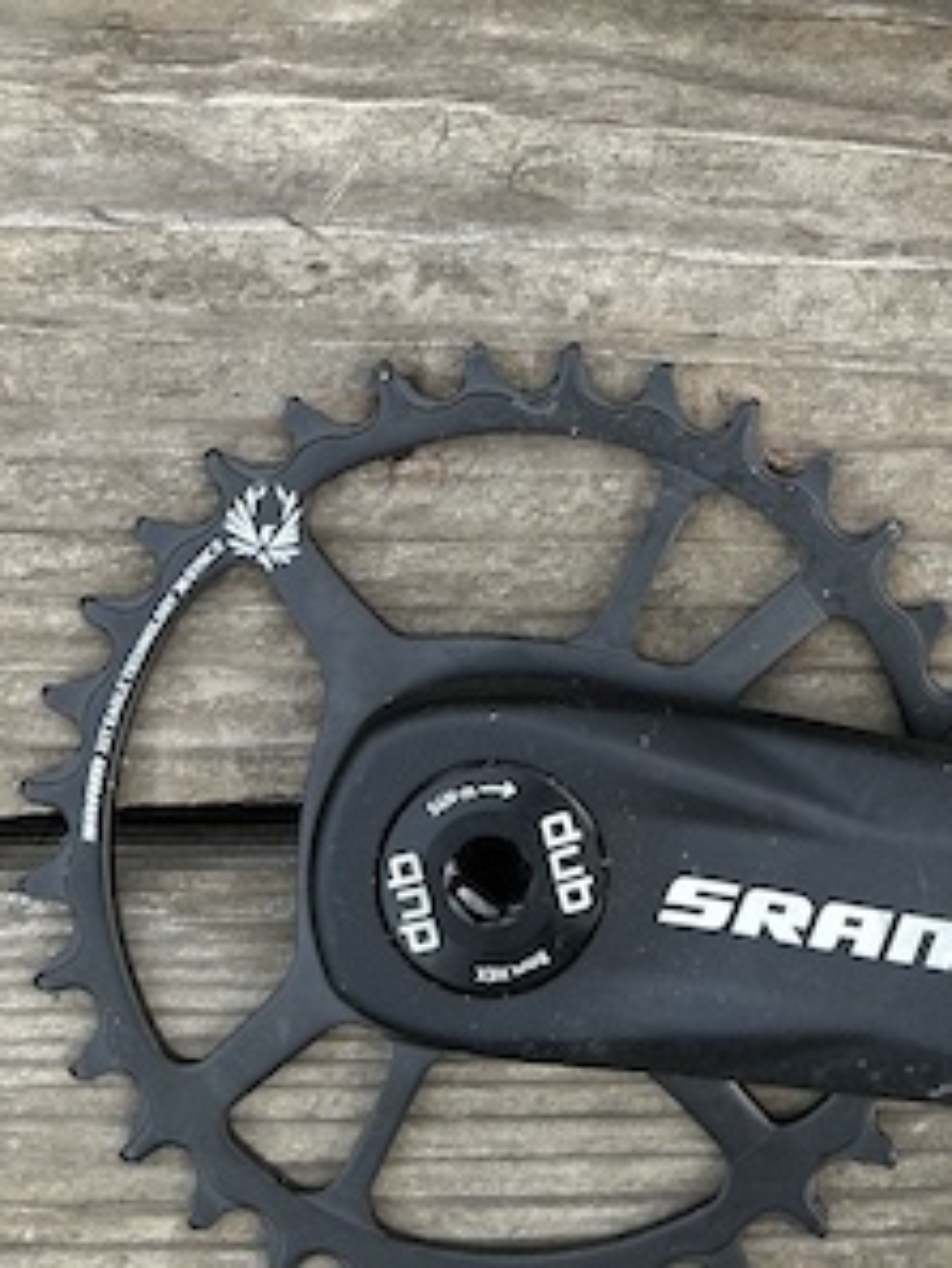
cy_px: 107
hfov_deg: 20.4
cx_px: 926
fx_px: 2565
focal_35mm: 70
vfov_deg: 26.7
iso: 50
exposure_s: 1/625
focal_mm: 5.7
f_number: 1.5
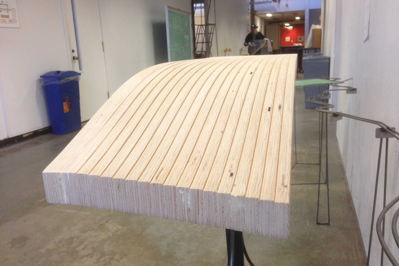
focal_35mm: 35
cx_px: 199
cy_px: 140
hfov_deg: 54.4
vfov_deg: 37.8
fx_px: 388
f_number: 2.4
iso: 100
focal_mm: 4.13
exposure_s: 1/20
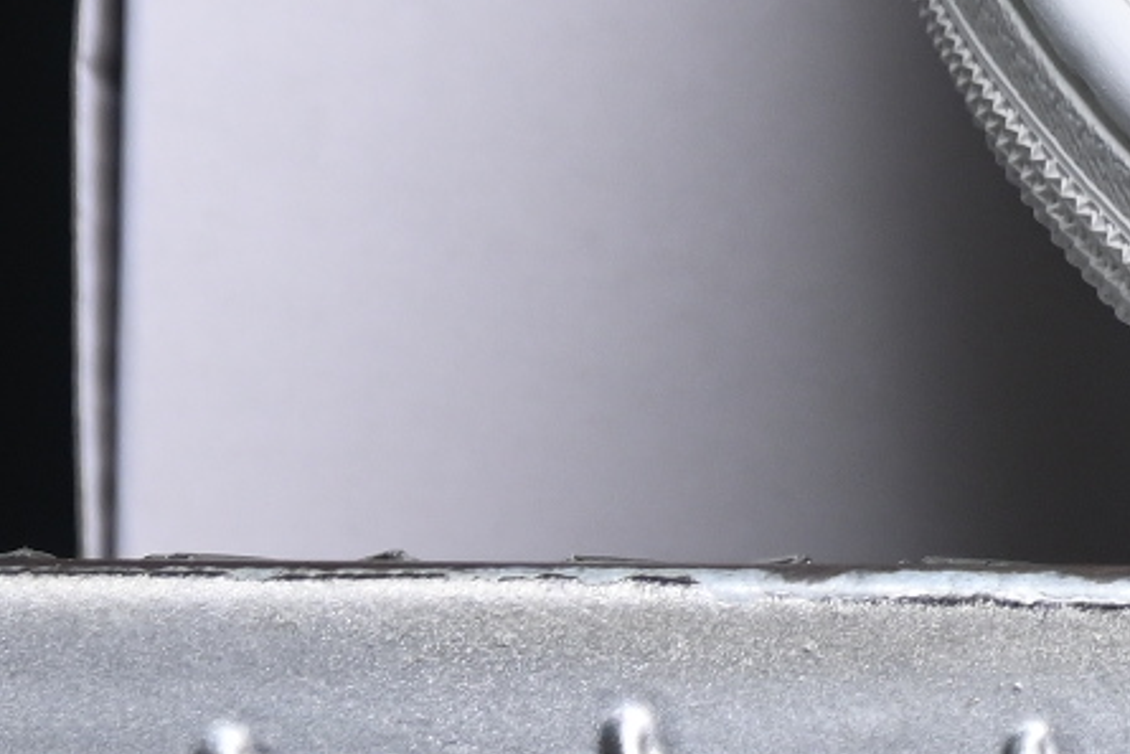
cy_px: -894
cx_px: 2679
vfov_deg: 2.9
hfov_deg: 4.3
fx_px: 14725
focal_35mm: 469
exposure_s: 1/60
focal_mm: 50
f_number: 6.3
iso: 160
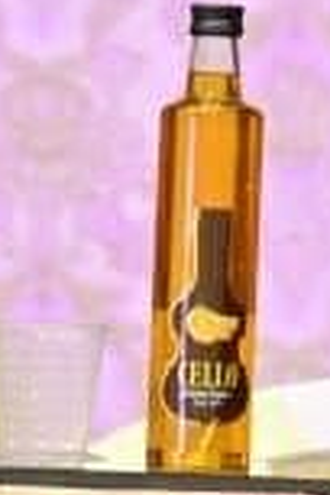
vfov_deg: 1.0
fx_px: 27553
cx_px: 987
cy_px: -349
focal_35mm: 2004
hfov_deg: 0.7
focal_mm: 200
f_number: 2.8
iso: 640
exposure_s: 1/200
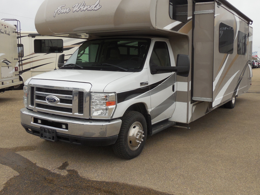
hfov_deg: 52.6
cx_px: 130
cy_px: 74
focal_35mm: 35
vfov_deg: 40.4
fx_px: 263
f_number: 3.1
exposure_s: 1/640
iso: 125
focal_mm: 4.5
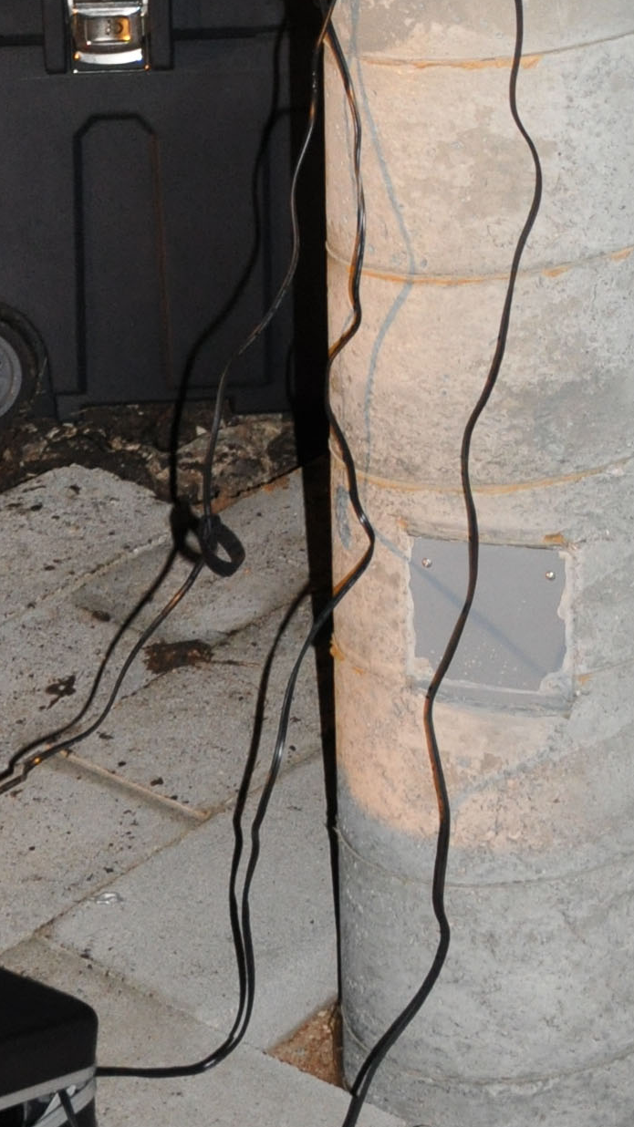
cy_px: -661
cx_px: 757
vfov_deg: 18.7
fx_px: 2930
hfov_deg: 12.1
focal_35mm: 98
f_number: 3.5
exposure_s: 1/60
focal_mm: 18
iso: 800
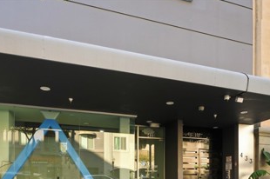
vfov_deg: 37.3
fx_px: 232
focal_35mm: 31
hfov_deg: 60.0
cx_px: 159
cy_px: 183
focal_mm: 15
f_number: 9
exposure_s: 1/3200
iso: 2500
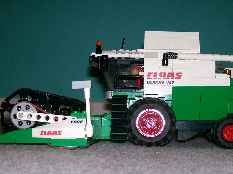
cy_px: 92
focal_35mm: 55
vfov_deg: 26.6
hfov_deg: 34.8
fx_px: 370
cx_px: 141
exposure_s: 1/64
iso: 80
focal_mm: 6
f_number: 2.7
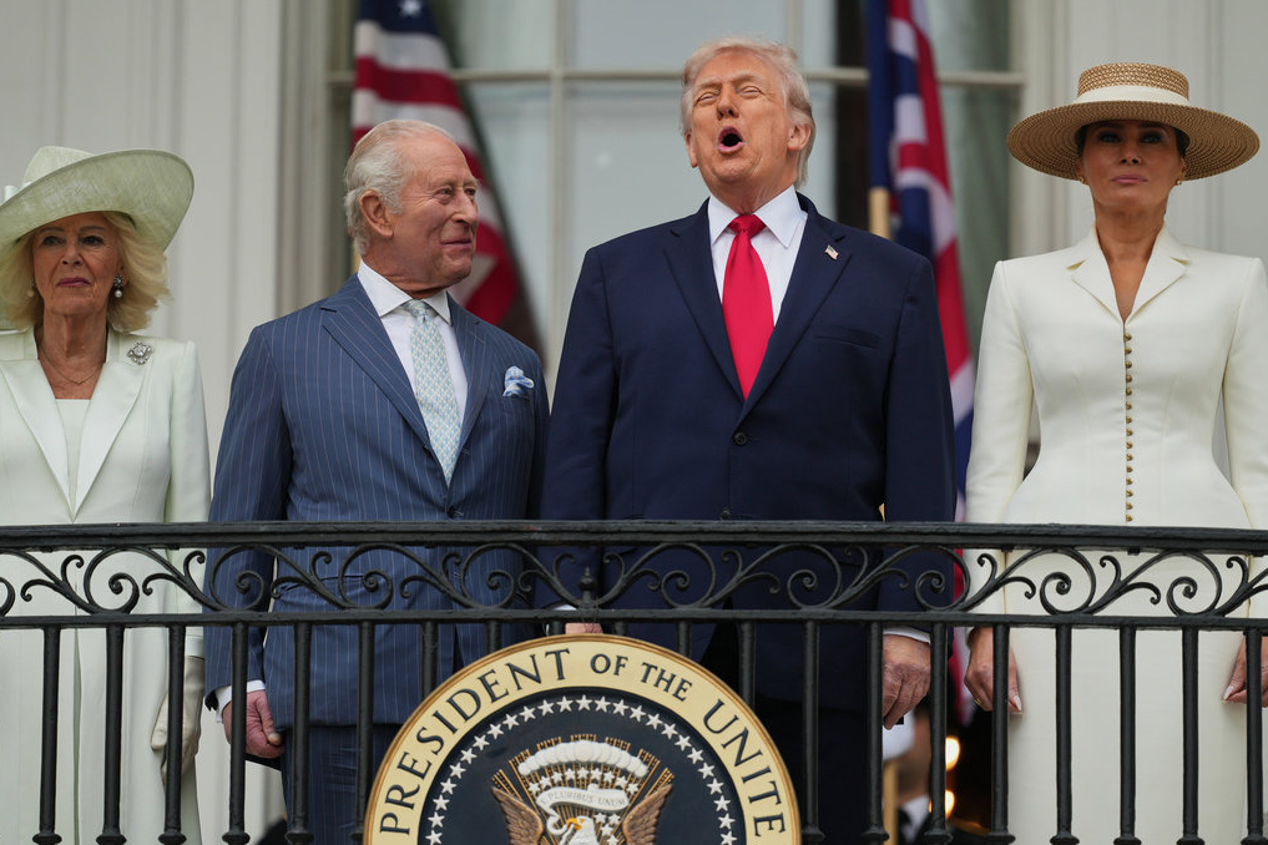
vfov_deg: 4.6
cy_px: 421
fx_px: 10636
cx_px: 632
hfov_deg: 6.8
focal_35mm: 302
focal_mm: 300
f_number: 2.8
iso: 160
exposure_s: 1/500
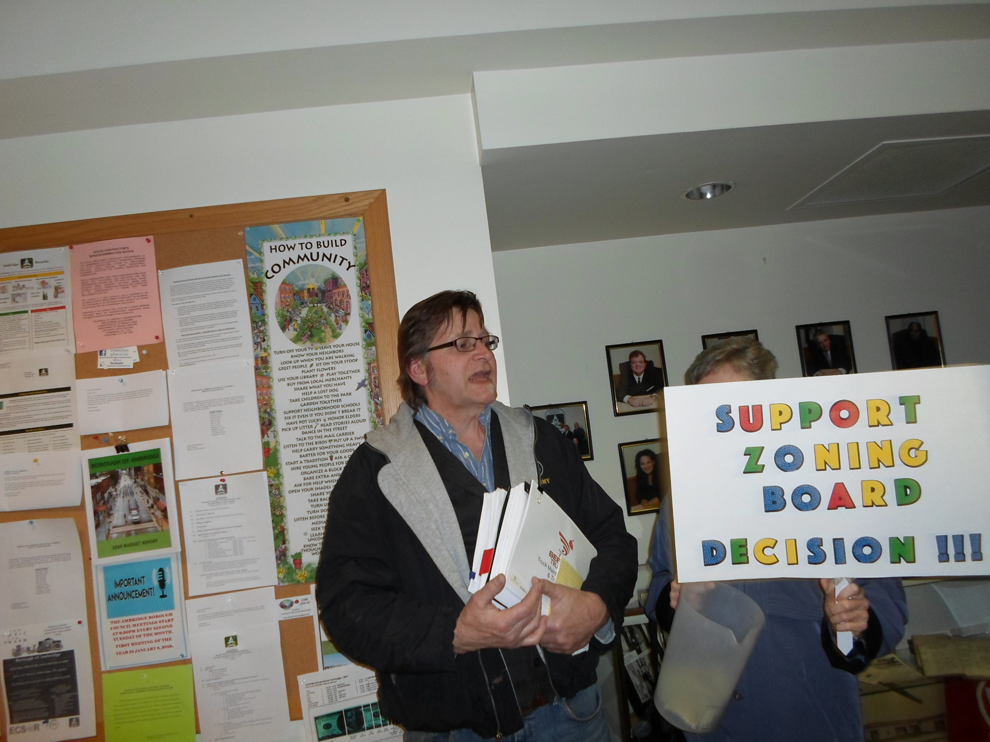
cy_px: 371
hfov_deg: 69.4
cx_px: 495
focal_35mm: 25
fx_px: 715
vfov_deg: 54.9
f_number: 2.5
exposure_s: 1/30
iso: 100
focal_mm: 4.5
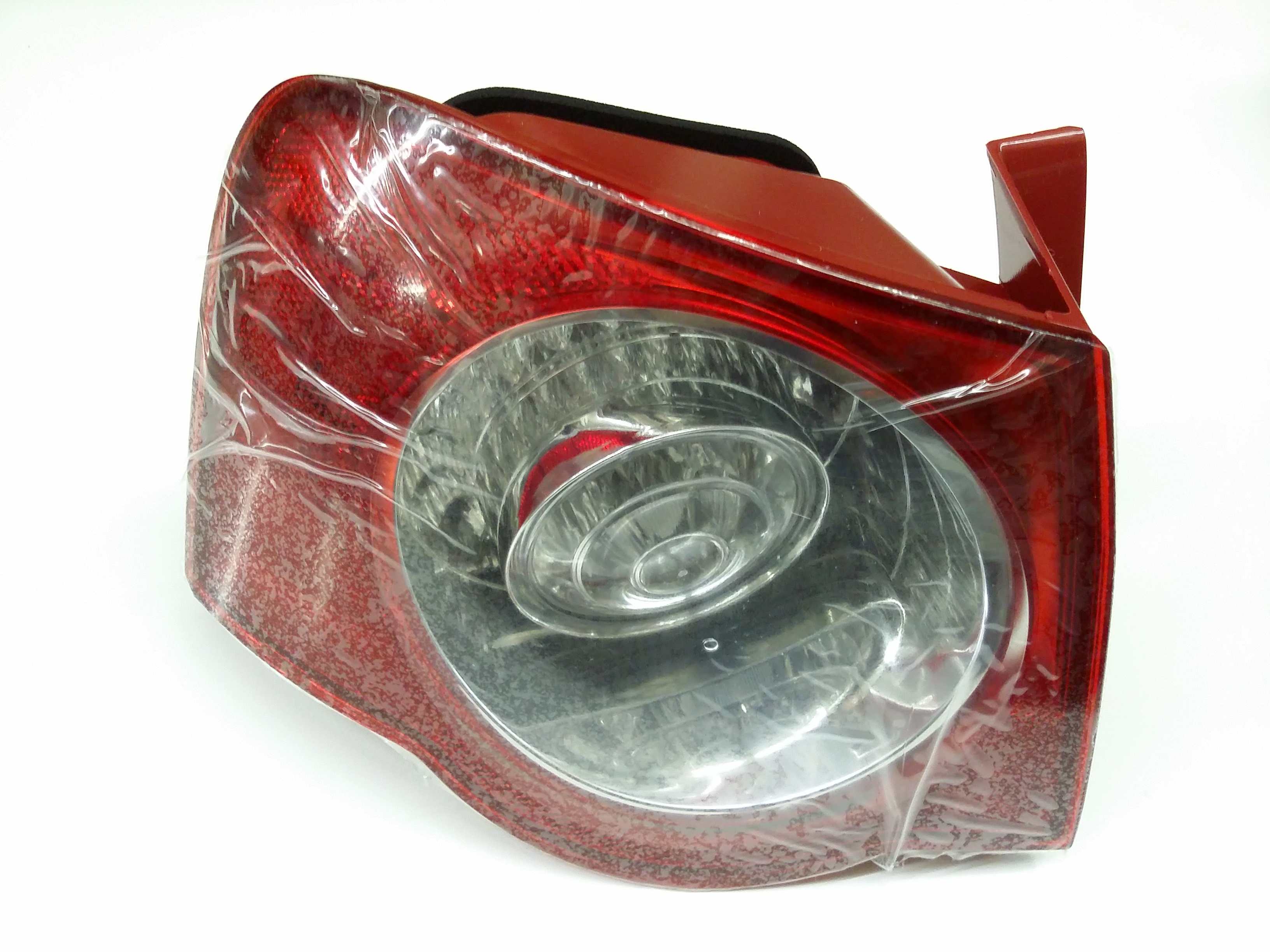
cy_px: 476
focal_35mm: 32
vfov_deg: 44.2
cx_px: 635
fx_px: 1174
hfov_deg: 56.8
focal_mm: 3.4
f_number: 2.4
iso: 250
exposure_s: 1/15
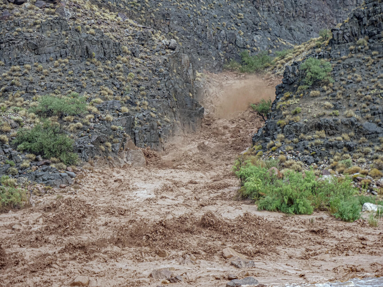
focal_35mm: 120
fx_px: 1328
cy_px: 144
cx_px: 192
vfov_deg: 12.3
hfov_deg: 16.4
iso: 400
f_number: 4
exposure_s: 1/125
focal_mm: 60
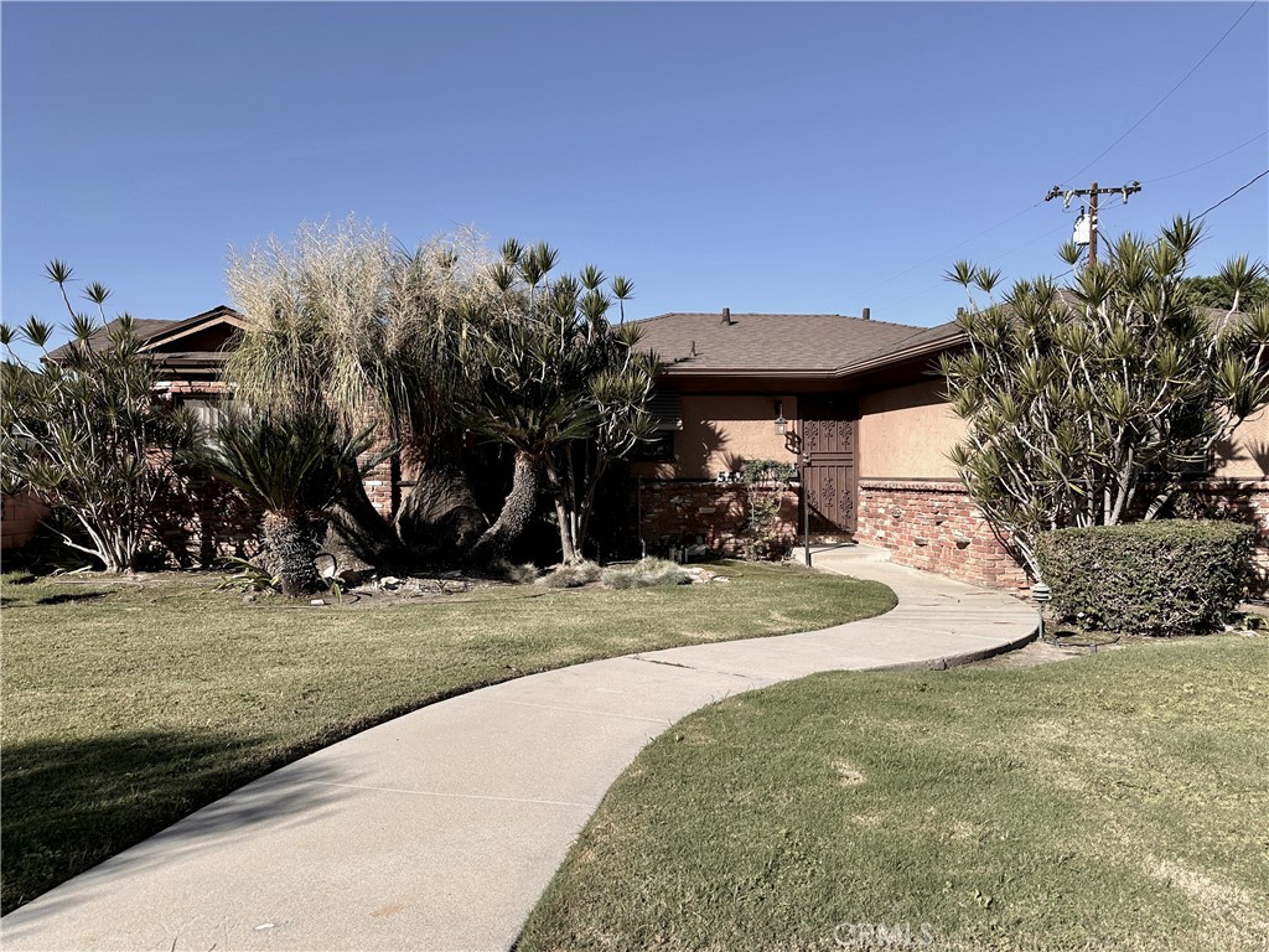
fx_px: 880
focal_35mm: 24
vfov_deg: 56.8
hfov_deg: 71.6
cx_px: 634
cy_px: 476
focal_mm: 6.86
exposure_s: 1/4184
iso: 80
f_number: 1.78
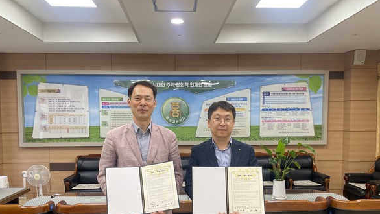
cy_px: 139
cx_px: 186
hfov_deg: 66.0
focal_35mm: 29
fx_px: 292
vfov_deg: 39.8
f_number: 1.6
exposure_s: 1/60
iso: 80
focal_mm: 4.2
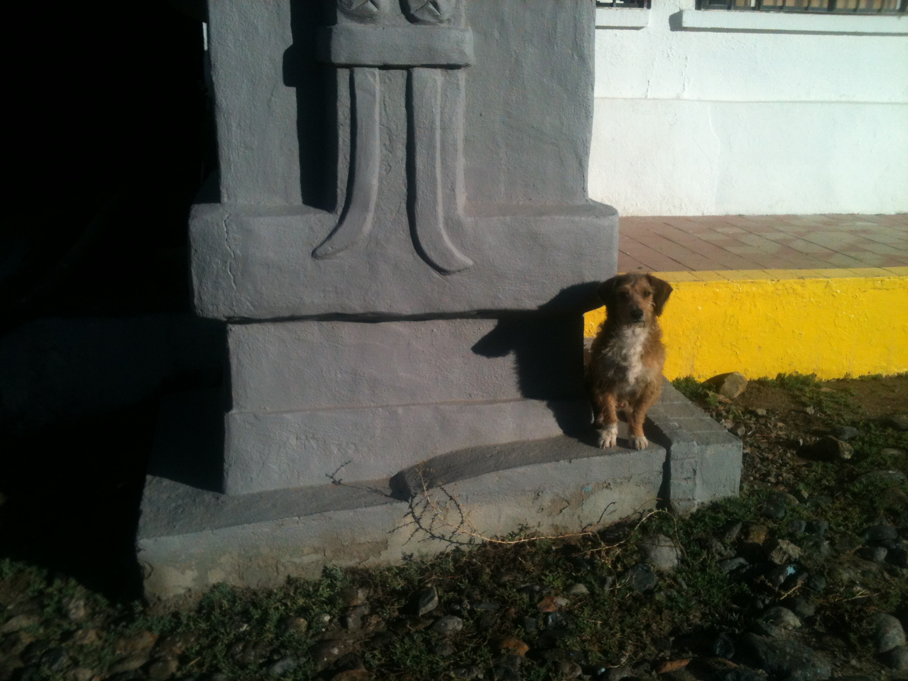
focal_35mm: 35
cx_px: 454
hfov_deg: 52.6
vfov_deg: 40.7
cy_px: 340
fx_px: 918
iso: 64
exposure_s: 1/2337
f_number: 2.8
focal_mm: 3.85
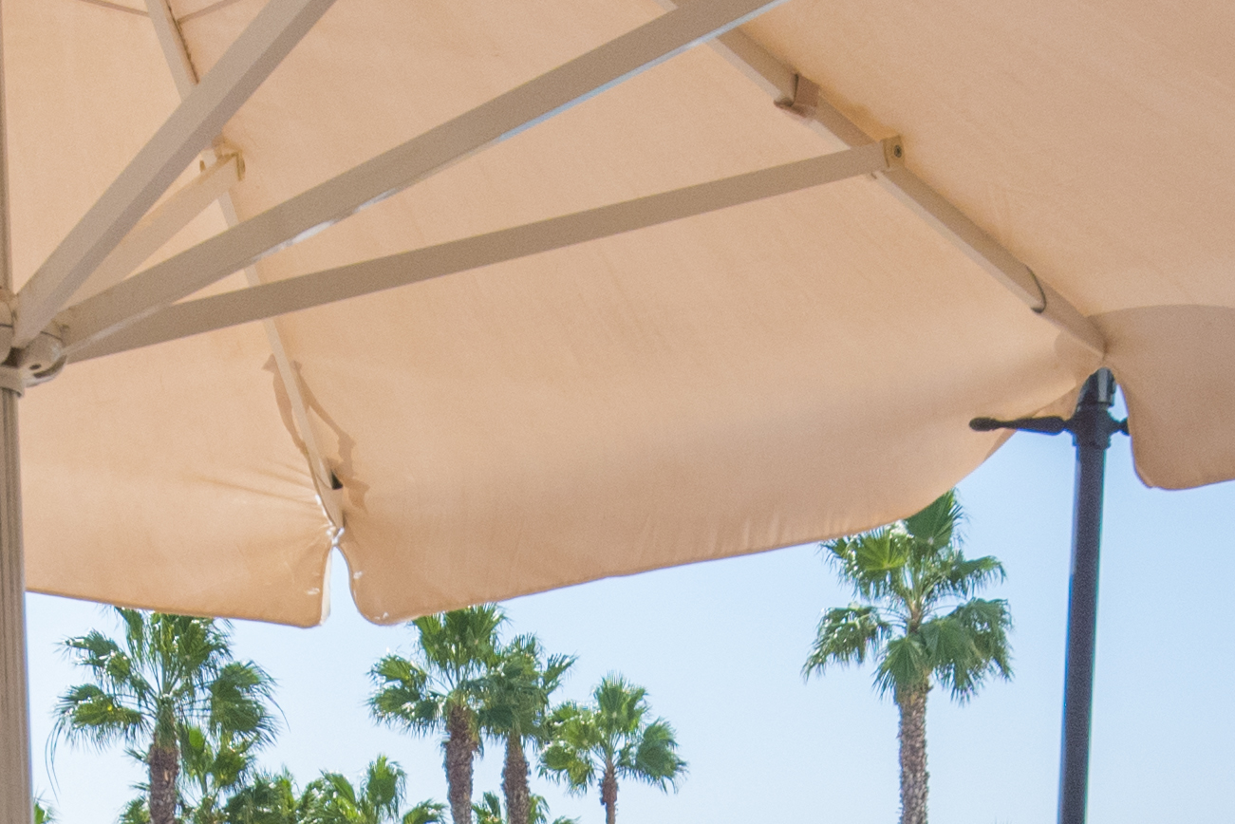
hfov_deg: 27.3
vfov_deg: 16.4
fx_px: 2539
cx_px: 600
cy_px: 1326
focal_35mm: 74
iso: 1000
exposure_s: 1/4000
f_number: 5
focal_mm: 16
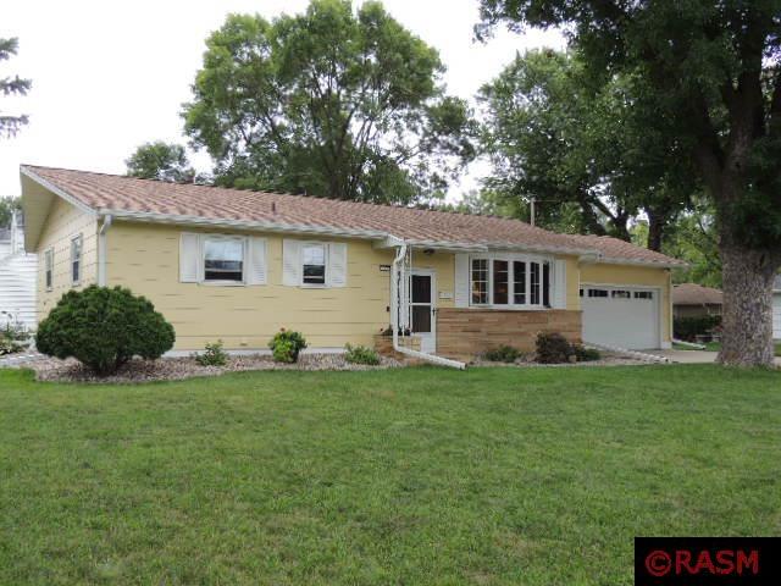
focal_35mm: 33
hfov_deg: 55.4
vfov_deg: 42.9
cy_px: 293
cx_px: 390
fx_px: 745
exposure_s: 1/80
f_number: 3.2
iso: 100
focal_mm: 5.8
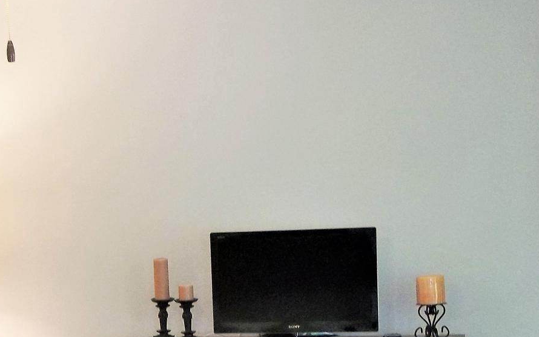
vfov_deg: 16.4
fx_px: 1146
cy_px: 333
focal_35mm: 78
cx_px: 81
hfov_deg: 25.8
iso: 160
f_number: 2.9
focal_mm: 5.7
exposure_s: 1/40
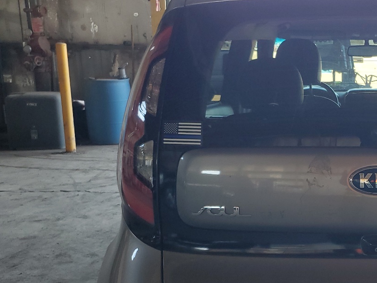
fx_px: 555
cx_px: 367
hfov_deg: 34.5
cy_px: 195
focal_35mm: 51
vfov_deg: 28.3
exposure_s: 1/120
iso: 59
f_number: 1.5
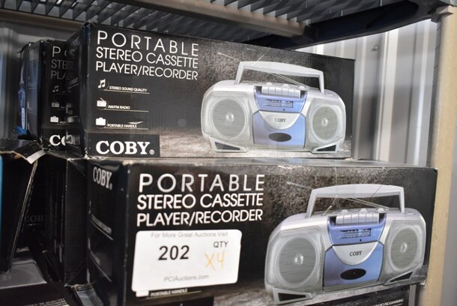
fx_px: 438
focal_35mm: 34
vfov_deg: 38.4
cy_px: 153
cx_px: 228
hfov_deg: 55.1
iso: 1400
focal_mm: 23
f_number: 3.8
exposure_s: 1/125
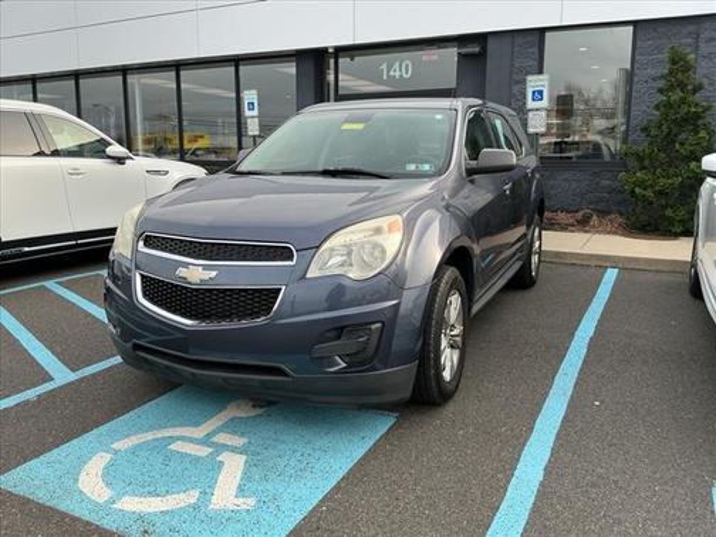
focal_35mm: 29
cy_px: 268
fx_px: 600
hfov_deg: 61.7
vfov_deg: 48.2
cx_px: 358
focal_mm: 3
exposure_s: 1/355
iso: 25
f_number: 1.8
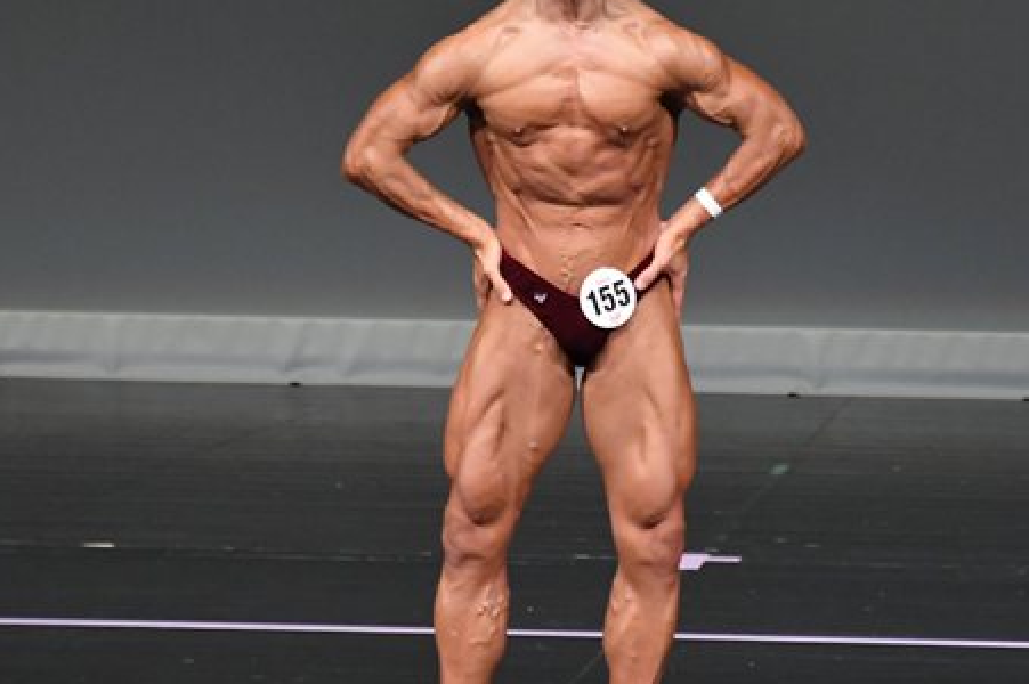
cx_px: 713
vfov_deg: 2.1
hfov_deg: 3.2
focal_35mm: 644
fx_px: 18394
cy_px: 369
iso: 4000
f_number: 5.6
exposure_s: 1/400
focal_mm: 250
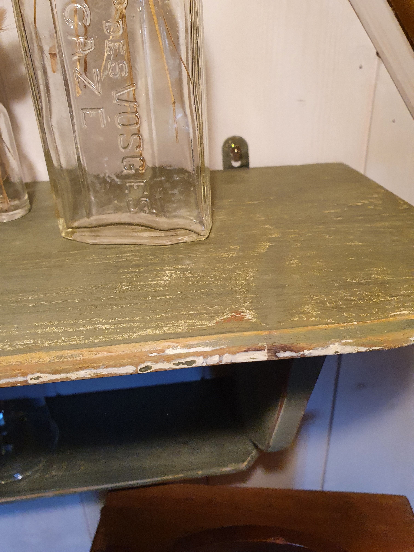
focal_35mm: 26
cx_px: 207
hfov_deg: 53.1
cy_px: 276
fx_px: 415
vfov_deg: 67.3
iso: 400
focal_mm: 4.32
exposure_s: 1/100
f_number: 2.4
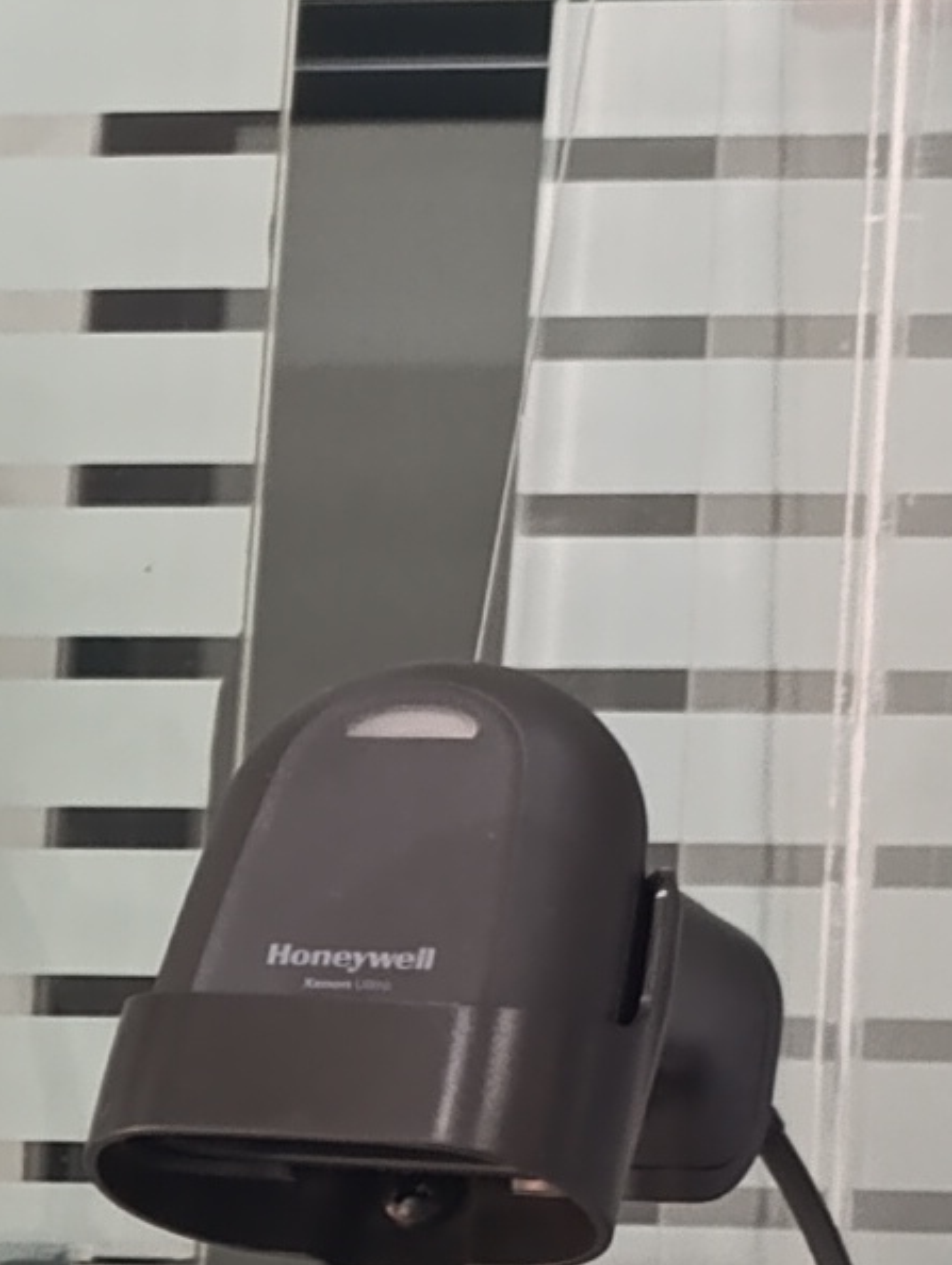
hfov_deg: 7.8
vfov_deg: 12.3
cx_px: -2196
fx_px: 5781
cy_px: 1427
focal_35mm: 158
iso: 500
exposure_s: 1/120
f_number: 1.6
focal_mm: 6.14
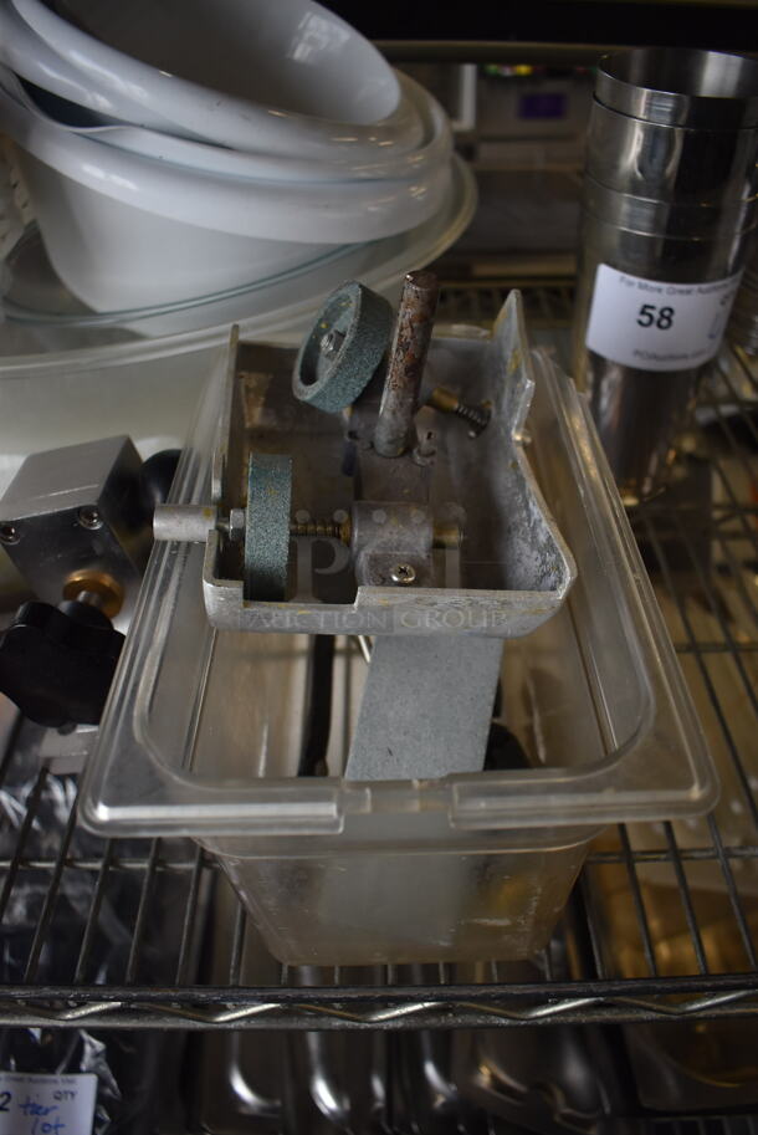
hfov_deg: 48.0
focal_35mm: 27
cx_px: 379
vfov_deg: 67.3
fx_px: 851
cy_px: 568
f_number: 3.5
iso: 720
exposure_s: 1/250
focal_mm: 18
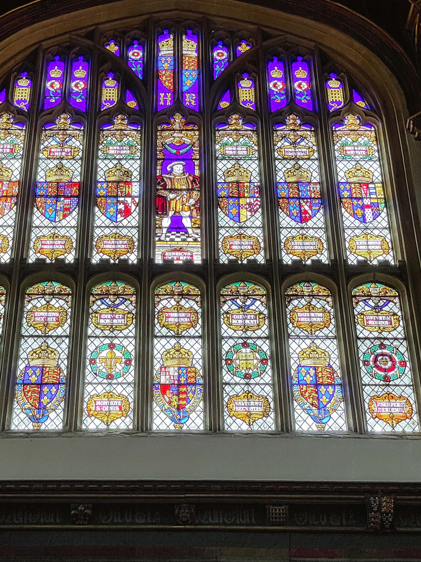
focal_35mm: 71
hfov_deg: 20.7
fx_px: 1151
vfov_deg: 27.2
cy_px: 184
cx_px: 176
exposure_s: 1/100
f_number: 2
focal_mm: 6
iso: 100
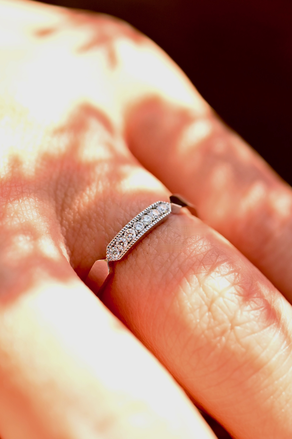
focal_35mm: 75
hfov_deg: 18.2
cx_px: 146
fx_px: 912
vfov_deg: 27.0
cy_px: 220
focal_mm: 50
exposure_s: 1/1000
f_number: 6.3
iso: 800
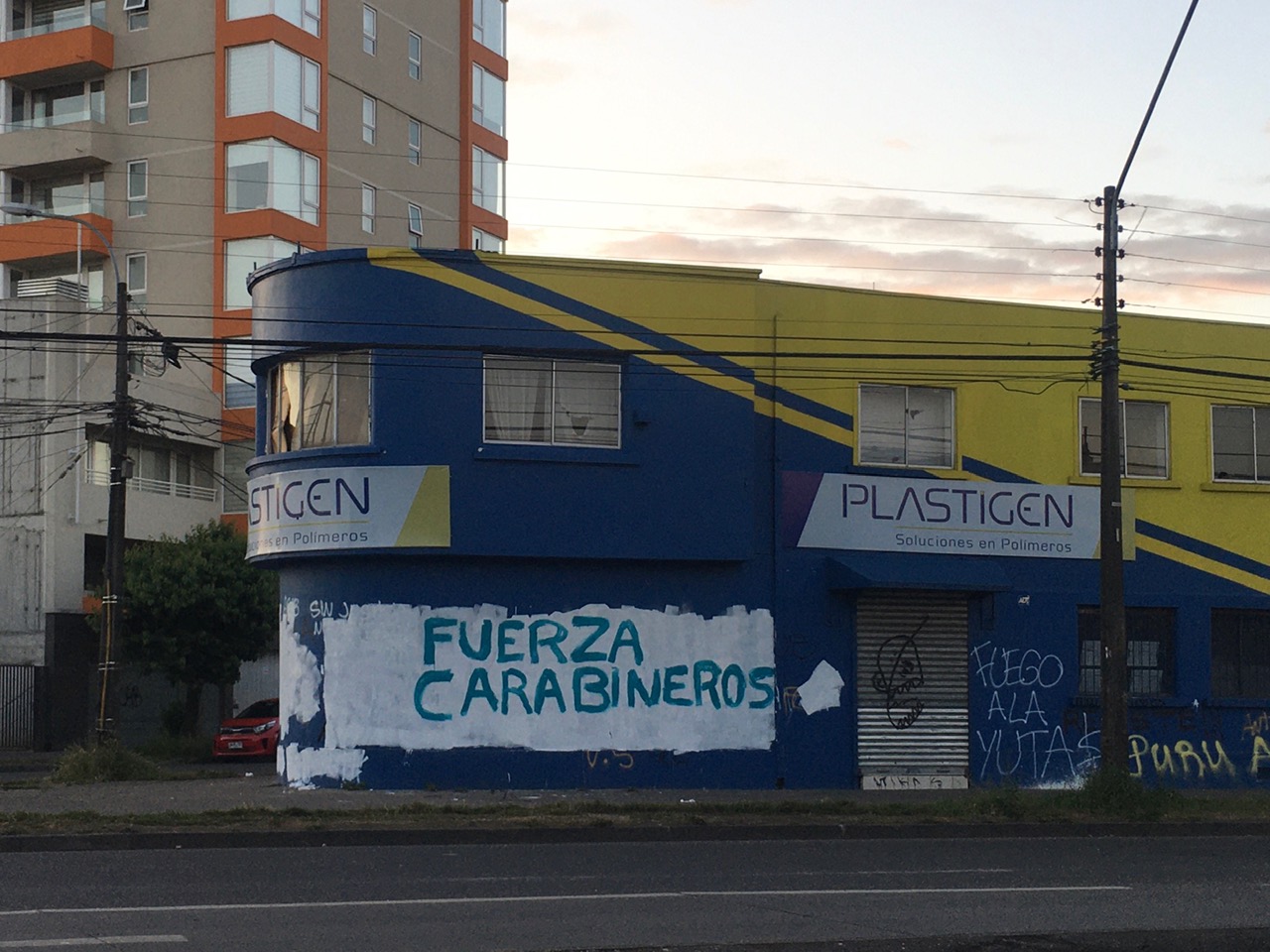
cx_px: 635
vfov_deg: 48.2
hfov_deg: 61.7
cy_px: 476
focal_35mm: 29
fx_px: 1064
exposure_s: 1/100
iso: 32
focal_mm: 4.15
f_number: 2.2
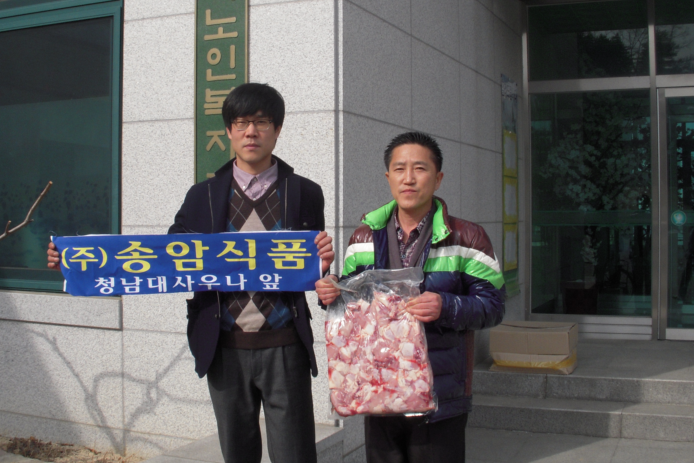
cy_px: 190
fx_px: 906
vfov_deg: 28.6
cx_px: 308
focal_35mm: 47
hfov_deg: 41.9
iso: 100
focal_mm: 6.3
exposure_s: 1/250
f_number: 6.6
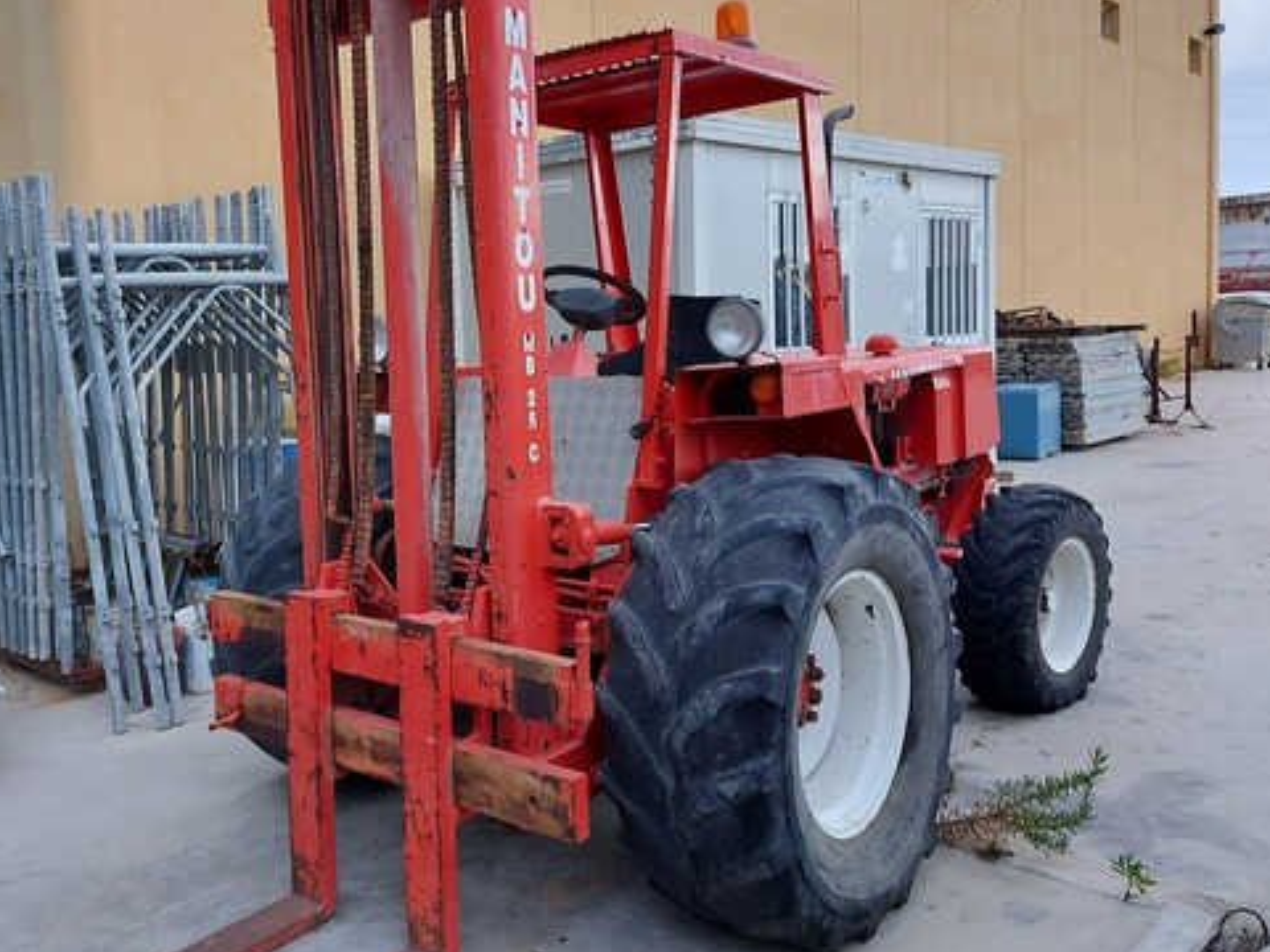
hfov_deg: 59.4
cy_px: 376
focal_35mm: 30
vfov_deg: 46.5
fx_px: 1101
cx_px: 495
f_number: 1.8
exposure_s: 1/24
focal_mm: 5.23
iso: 320
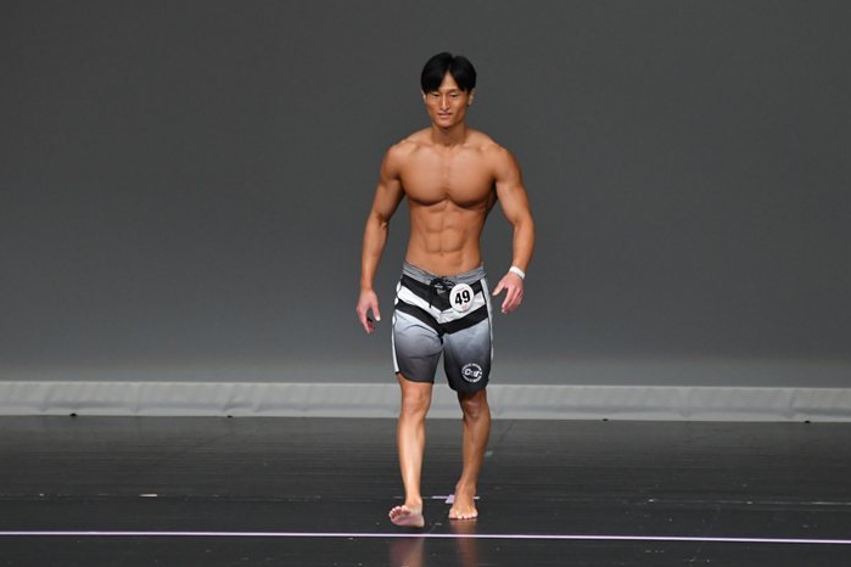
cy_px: 292
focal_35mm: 349
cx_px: 454
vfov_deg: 3.9
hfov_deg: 5.9
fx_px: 8249
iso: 4000
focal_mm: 210
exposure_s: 1/400
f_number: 5.6
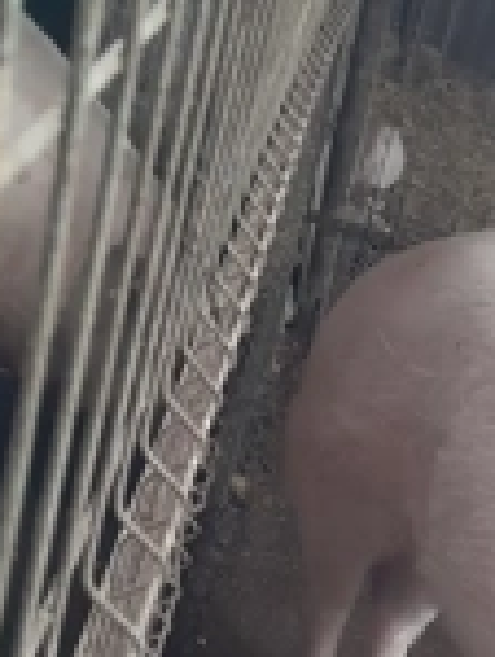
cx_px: 609
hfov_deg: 19.2
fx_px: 1369
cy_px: 657
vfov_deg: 25.6
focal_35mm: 72
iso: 320
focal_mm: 4
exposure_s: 1/50
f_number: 1.8
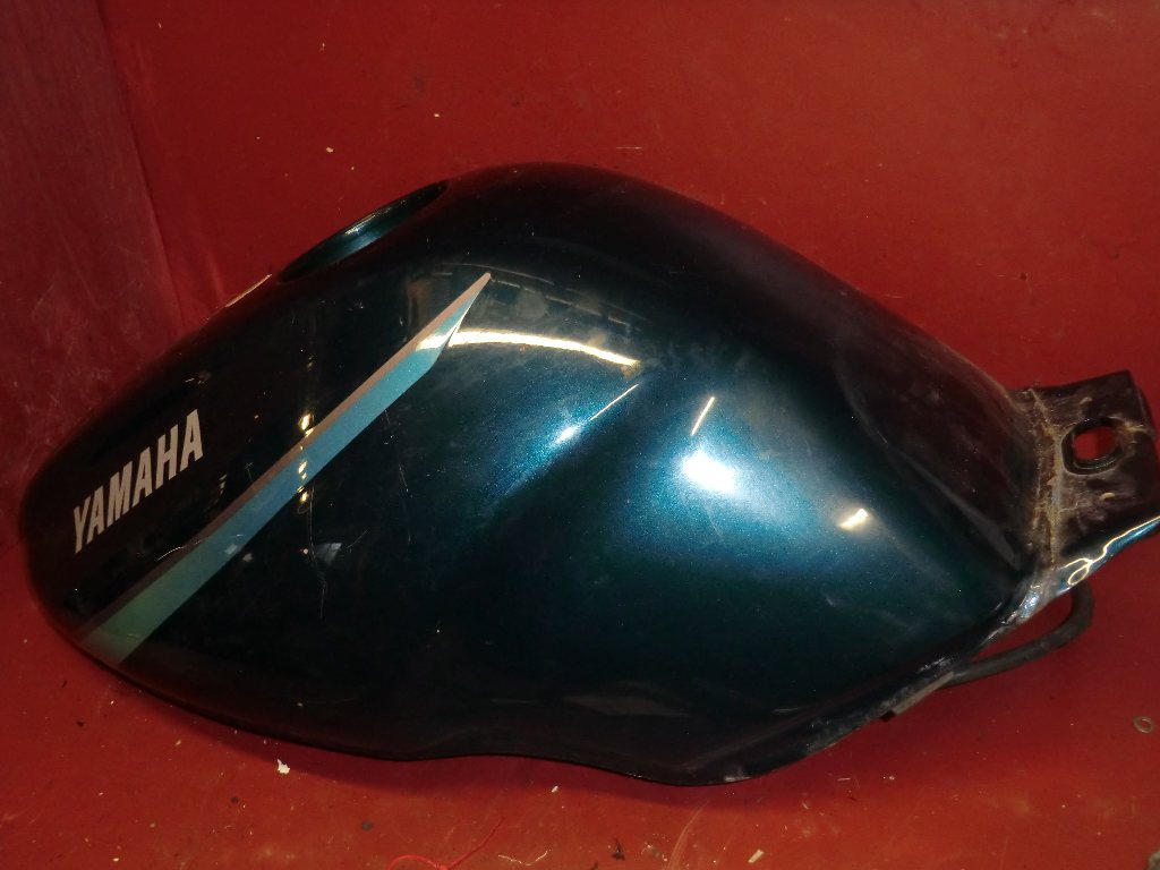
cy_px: 435
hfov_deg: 54.0
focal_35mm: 34
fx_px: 1139
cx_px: 580
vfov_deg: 41.8
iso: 400
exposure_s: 1/15
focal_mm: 6.1
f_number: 3.6
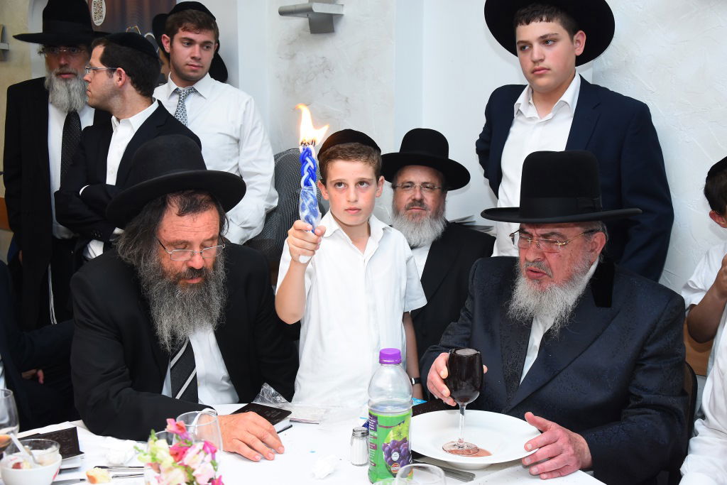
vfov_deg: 31.9
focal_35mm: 42
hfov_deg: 46.4
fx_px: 848
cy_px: 242
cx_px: 364
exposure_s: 1/80
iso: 640
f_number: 5
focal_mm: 28
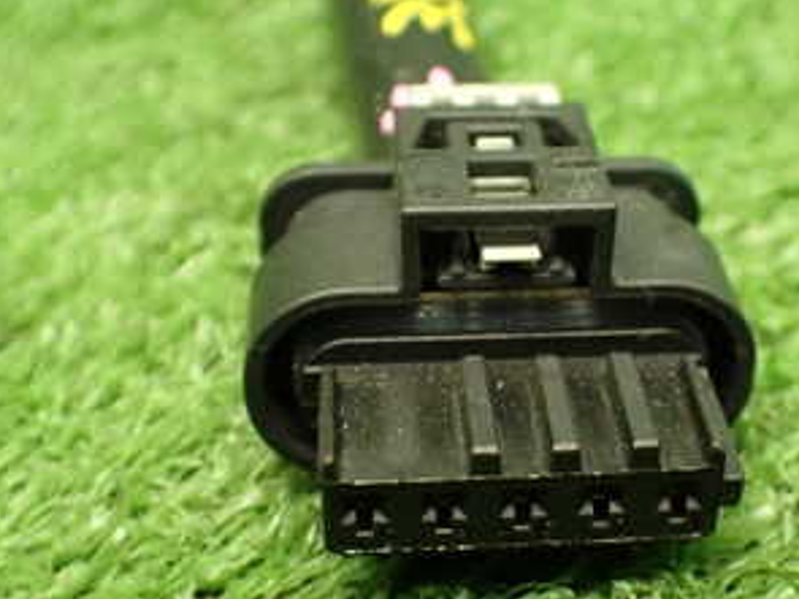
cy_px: 344
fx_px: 1407
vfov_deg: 24.0
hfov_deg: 31.6
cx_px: 496
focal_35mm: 61
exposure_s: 1/80
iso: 800
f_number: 2.3
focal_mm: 5.4
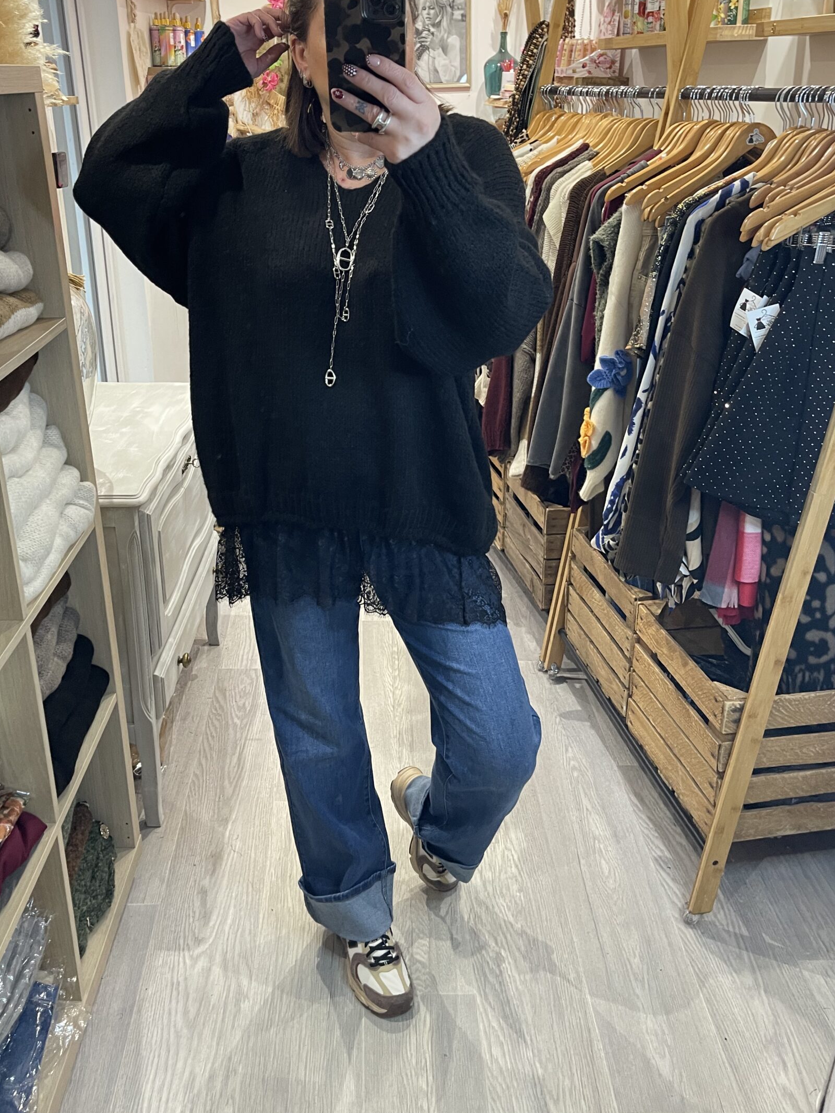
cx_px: 376
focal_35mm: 30
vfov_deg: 59.7
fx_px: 965
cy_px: 469
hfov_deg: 46.7
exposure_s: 1/50
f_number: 1.6
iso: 200
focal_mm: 5.1
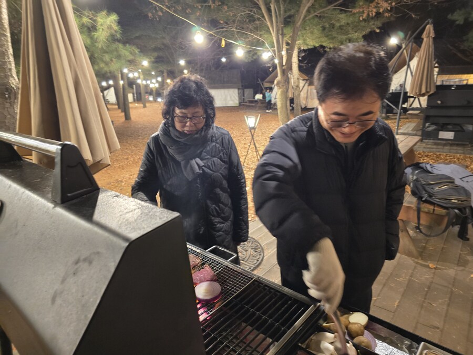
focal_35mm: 23
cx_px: 236
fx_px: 314
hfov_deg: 73.9
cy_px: 178
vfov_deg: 58.9
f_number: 1.7
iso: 1250
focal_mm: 6.3
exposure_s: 1/15
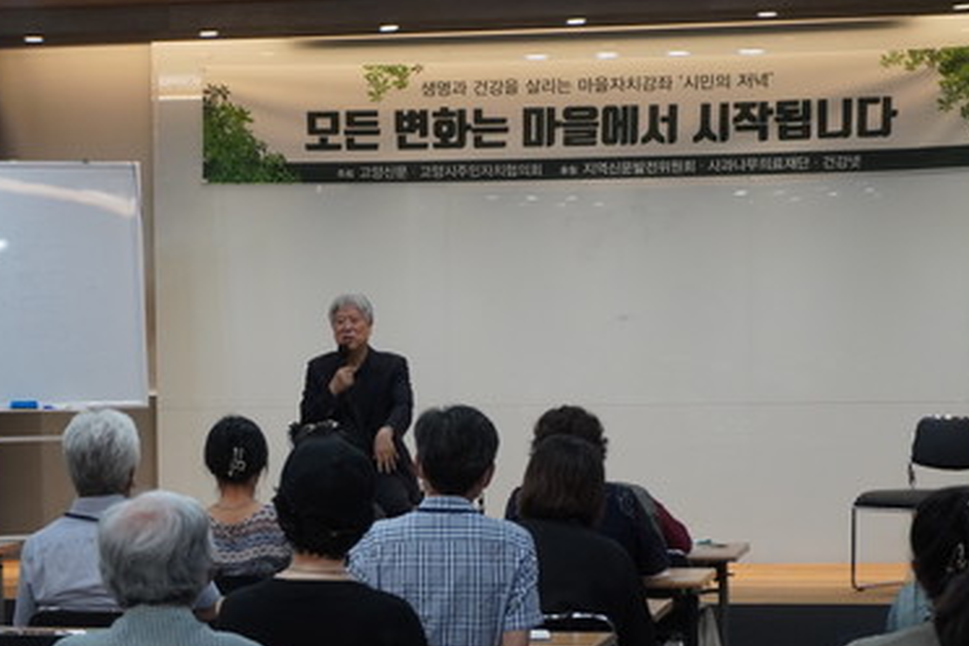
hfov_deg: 16.9
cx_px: 284
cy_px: 477
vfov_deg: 11.3
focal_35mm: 121
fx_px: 3257
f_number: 5.6
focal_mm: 50
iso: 2000
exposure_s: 1/160
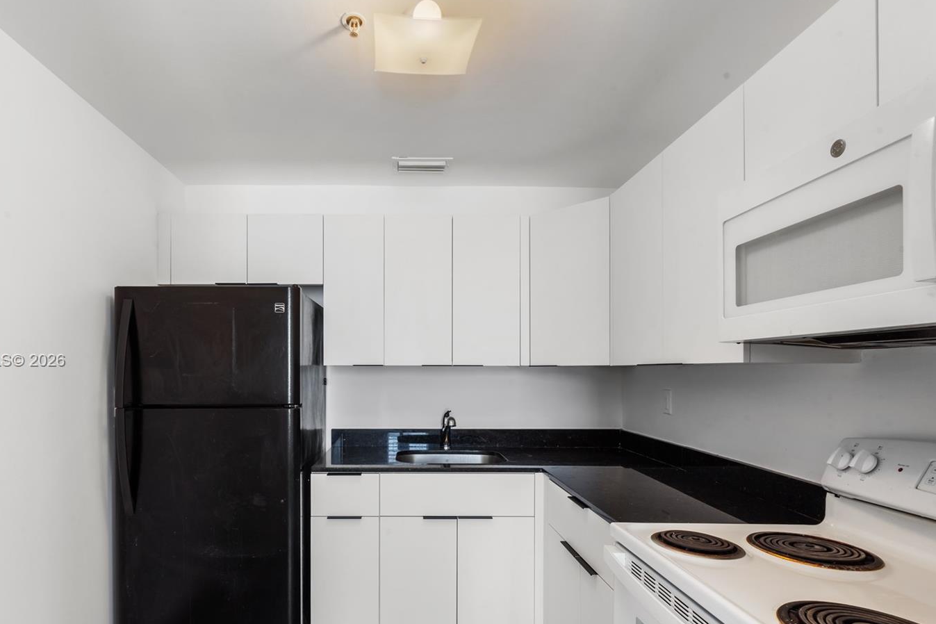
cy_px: 361
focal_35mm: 19
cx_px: 404
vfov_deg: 64.2
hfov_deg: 86.4
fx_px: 494
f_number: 14
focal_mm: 16
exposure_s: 1/2
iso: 250
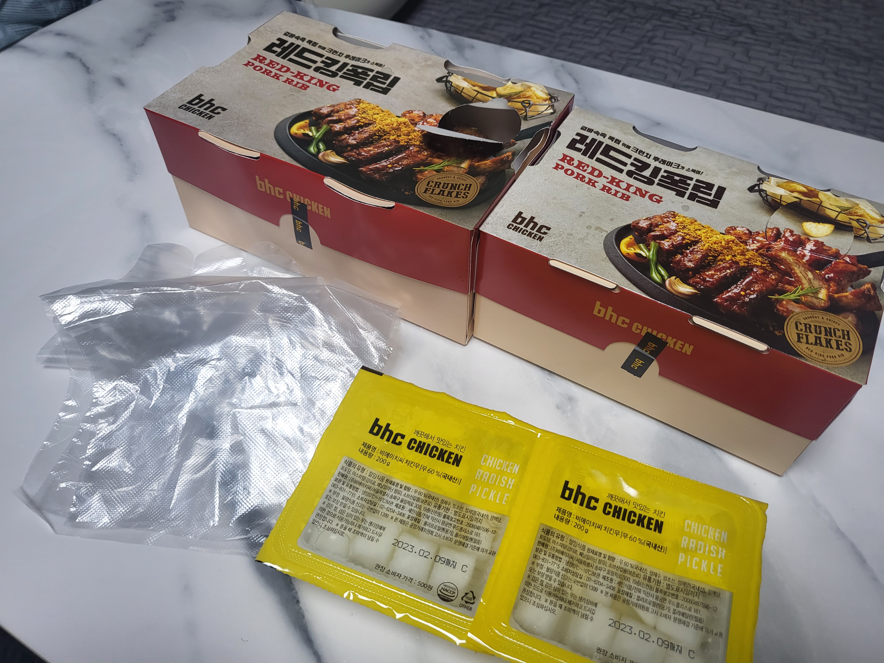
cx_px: 442
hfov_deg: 67.3
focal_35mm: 26
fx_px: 664
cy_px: 332
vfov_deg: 53.1
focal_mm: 4.25
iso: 80
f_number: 1.8
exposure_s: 1/120
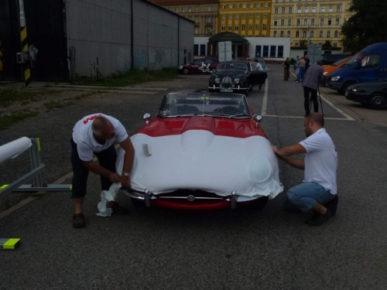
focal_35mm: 33
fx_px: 369
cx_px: 194
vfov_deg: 42.9
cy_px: 145
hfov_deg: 55.4
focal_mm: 5.9
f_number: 4
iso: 100
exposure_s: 1/640
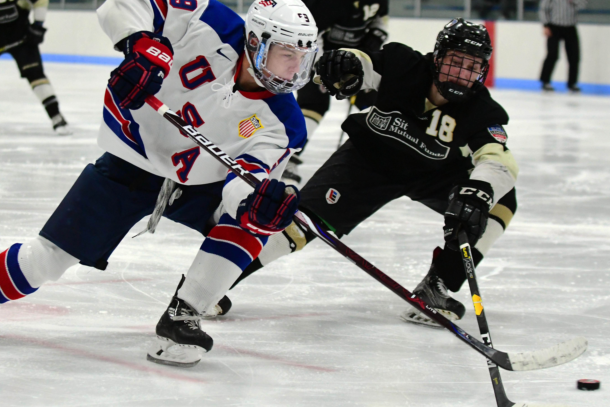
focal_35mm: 134
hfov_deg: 15.3
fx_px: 2270
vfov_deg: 10.2
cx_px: 236
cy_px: 178
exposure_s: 1/1000
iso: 4000
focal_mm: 70
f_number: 3.2
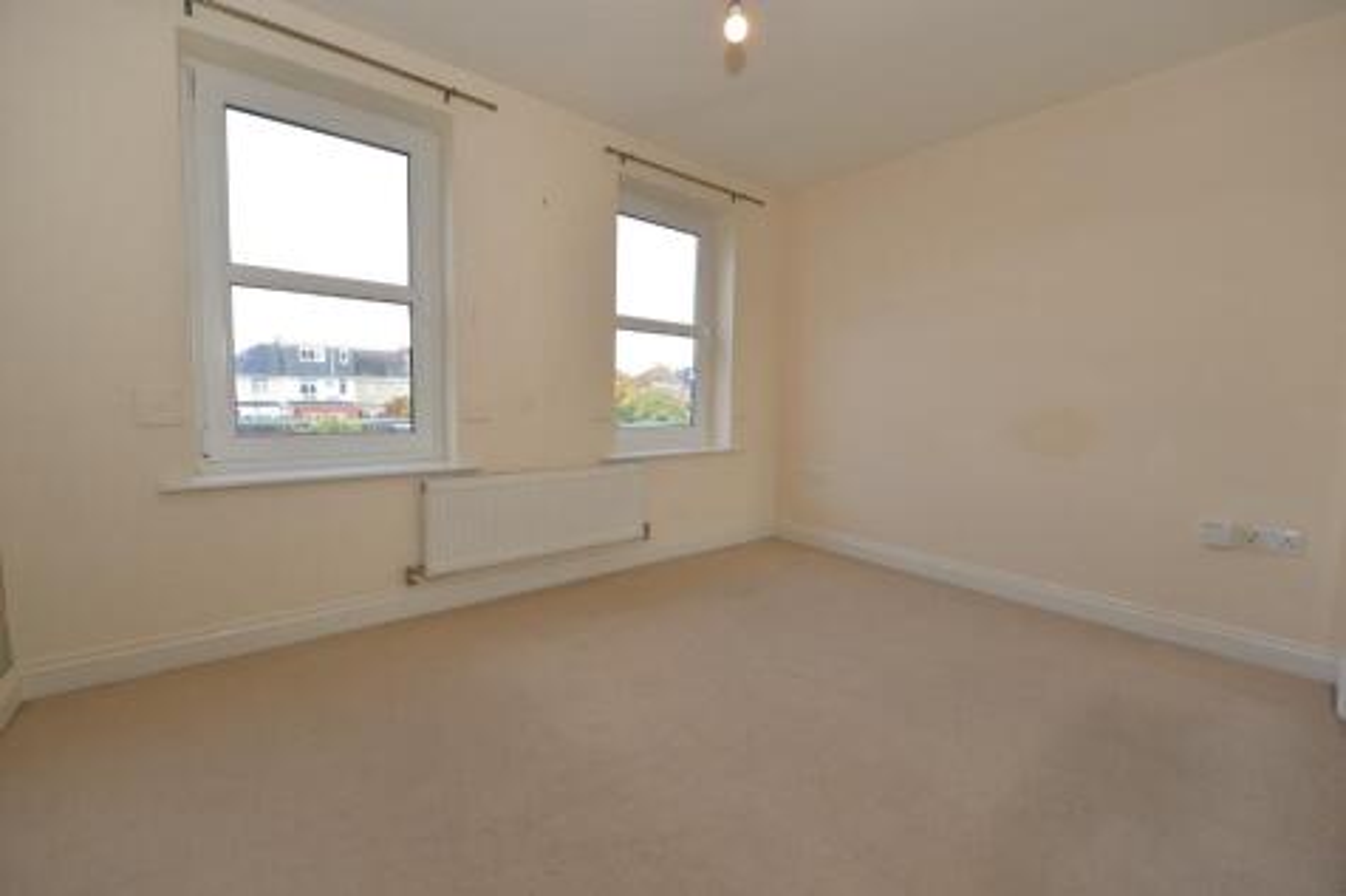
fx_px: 523
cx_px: 673
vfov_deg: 81.2
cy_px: 448
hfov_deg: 104.3
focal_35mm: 14
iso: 200
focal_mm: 14
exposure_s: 1/80
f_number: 4.5
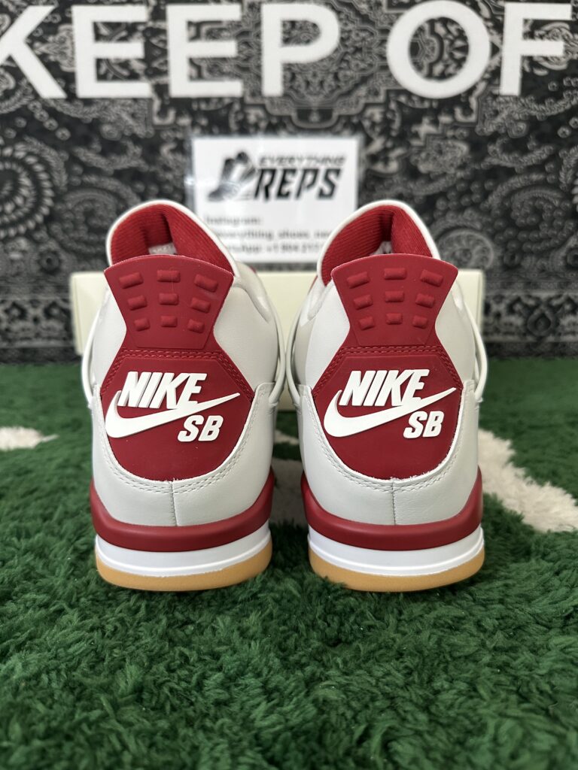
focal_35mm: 24
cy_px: 385
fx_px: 534
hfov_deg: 56.8
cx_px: 289
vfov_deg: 71.6
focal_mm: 6.86
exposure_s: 1/50
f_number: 1.78
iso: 400
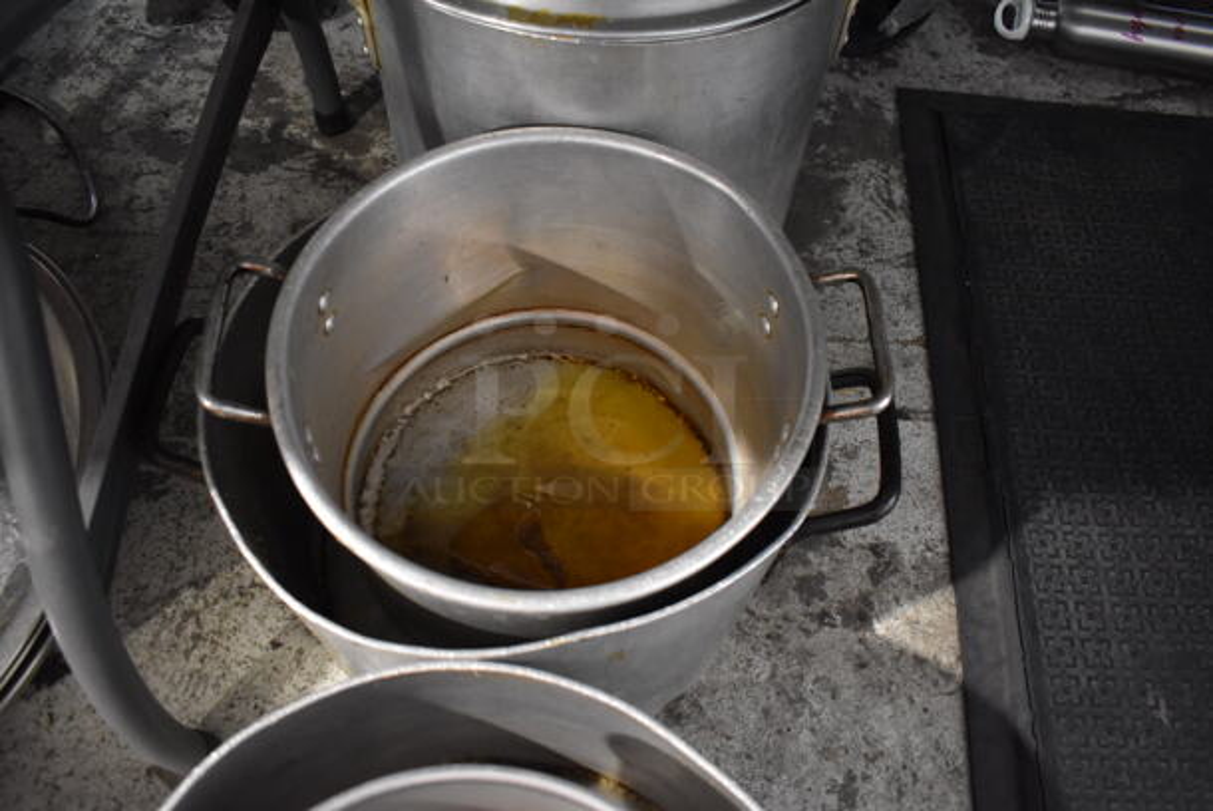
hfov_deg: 67.3
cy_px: 406
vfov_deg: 48.0
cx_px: 606
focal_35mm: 27
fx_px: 911
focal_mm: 18
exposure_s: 1/30
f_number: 3.5
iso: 3200
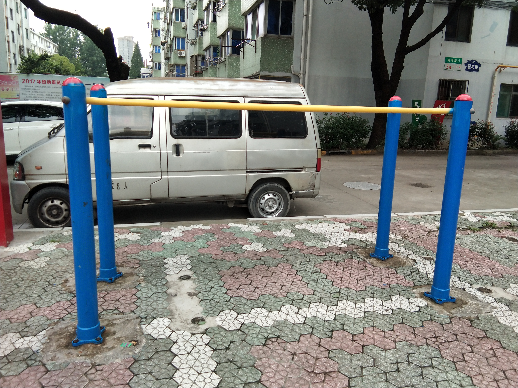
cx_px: 259
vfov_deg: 45.4
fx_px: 464
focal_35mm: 31
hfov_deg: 58.4
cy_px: 194
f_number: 2.2
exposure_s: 1/100
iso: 64
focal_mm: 3.69
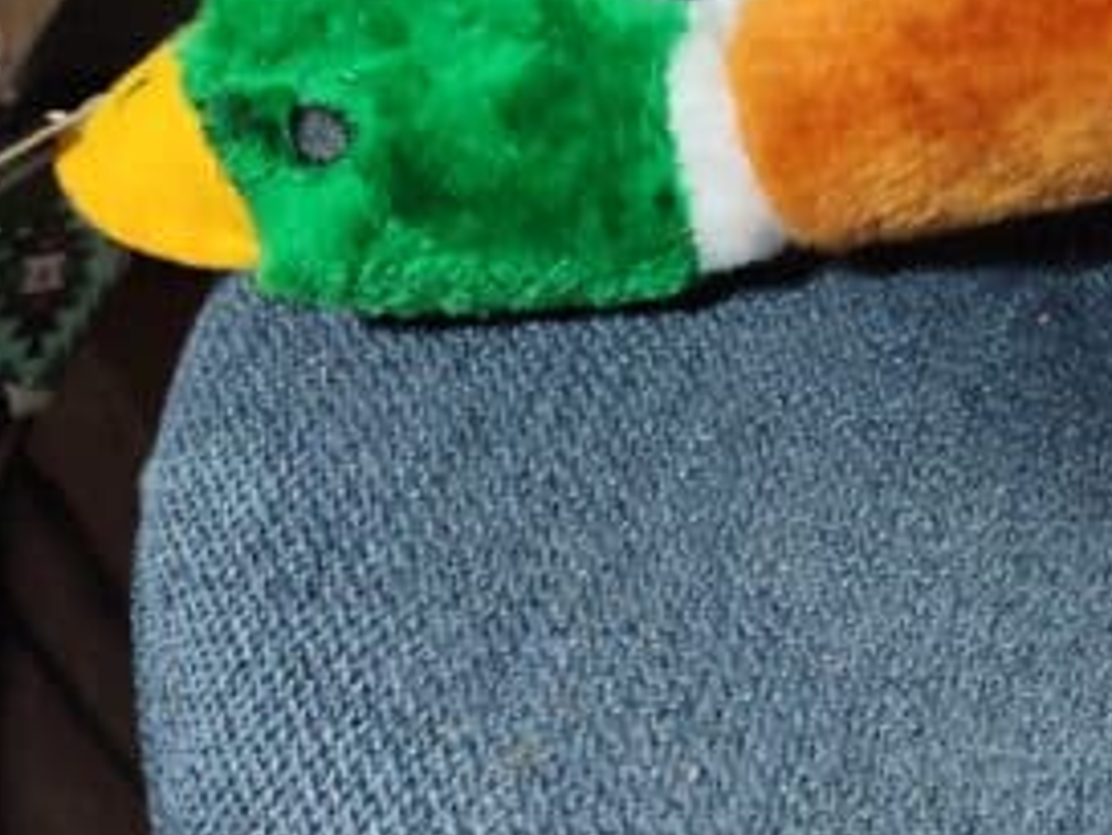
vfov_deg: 24.9
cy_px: -61
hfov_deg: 31.8
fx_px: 1768
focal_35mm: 55
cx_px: 1157
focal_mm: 5.95
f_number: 1.89
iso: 549
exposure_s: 1/20
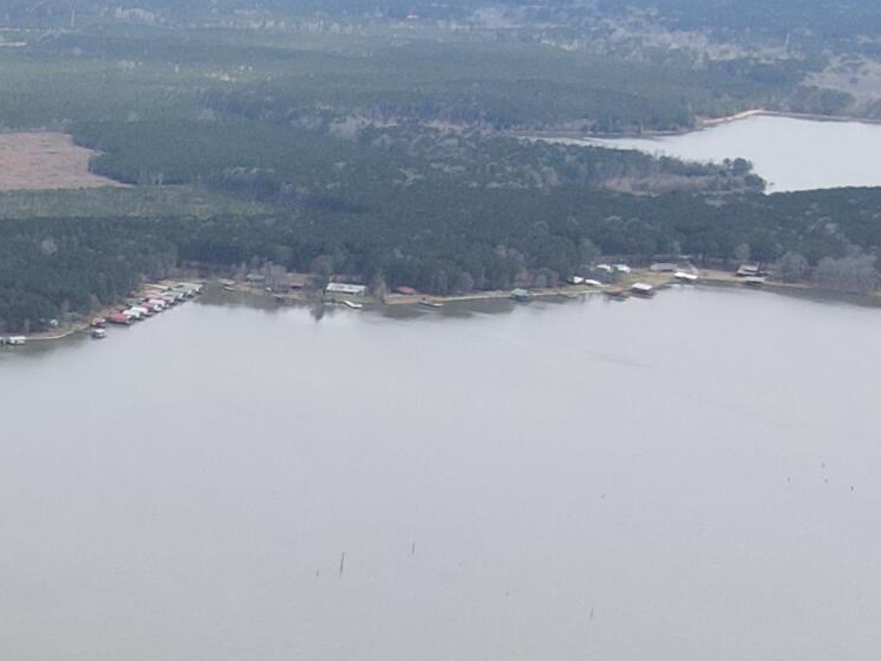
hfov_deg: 17.3
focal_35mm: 96
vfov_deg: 14.7
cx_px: -623
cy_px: 876
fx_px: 2444
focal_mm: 4.5
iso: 100
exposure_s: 1/320
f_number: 2.8
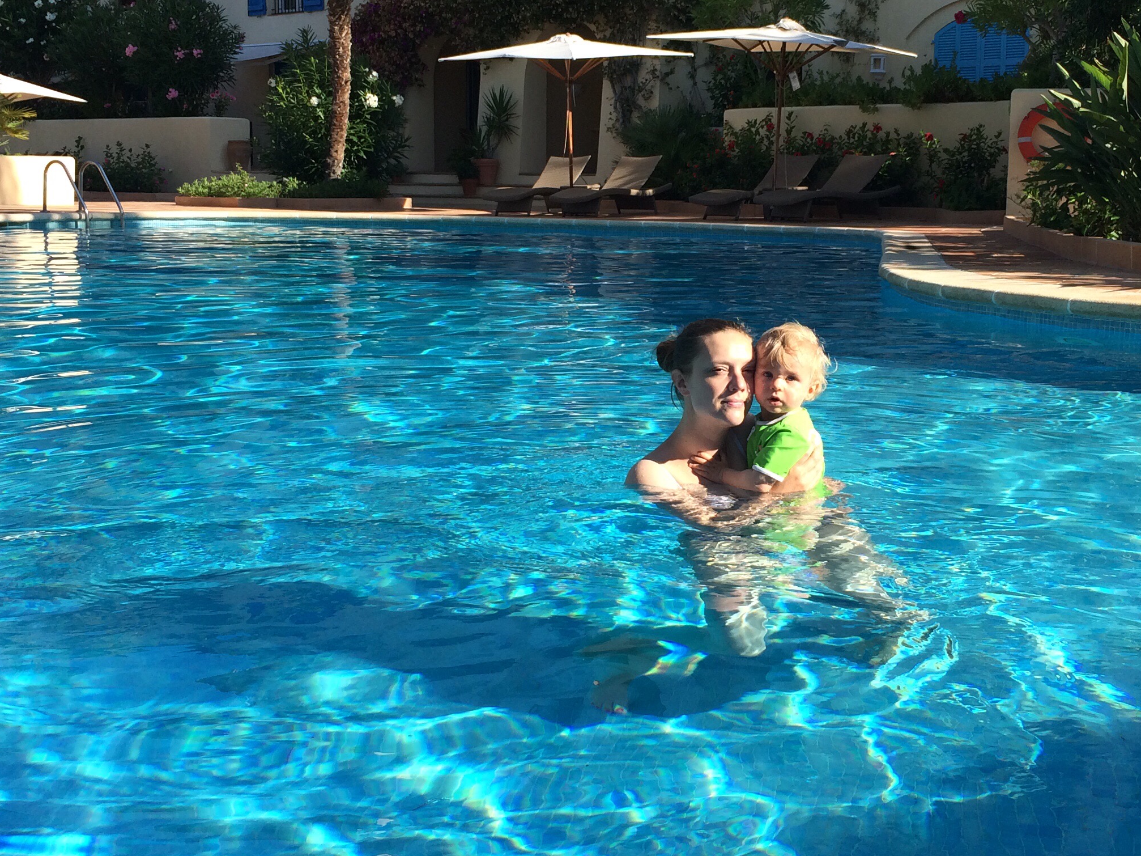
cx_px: 672
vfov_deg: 30.8
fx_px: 1549
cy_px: 367
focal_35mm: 47
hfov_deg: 40.3
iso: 32
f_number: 2.2
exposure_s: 1/1140
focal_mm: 4.15
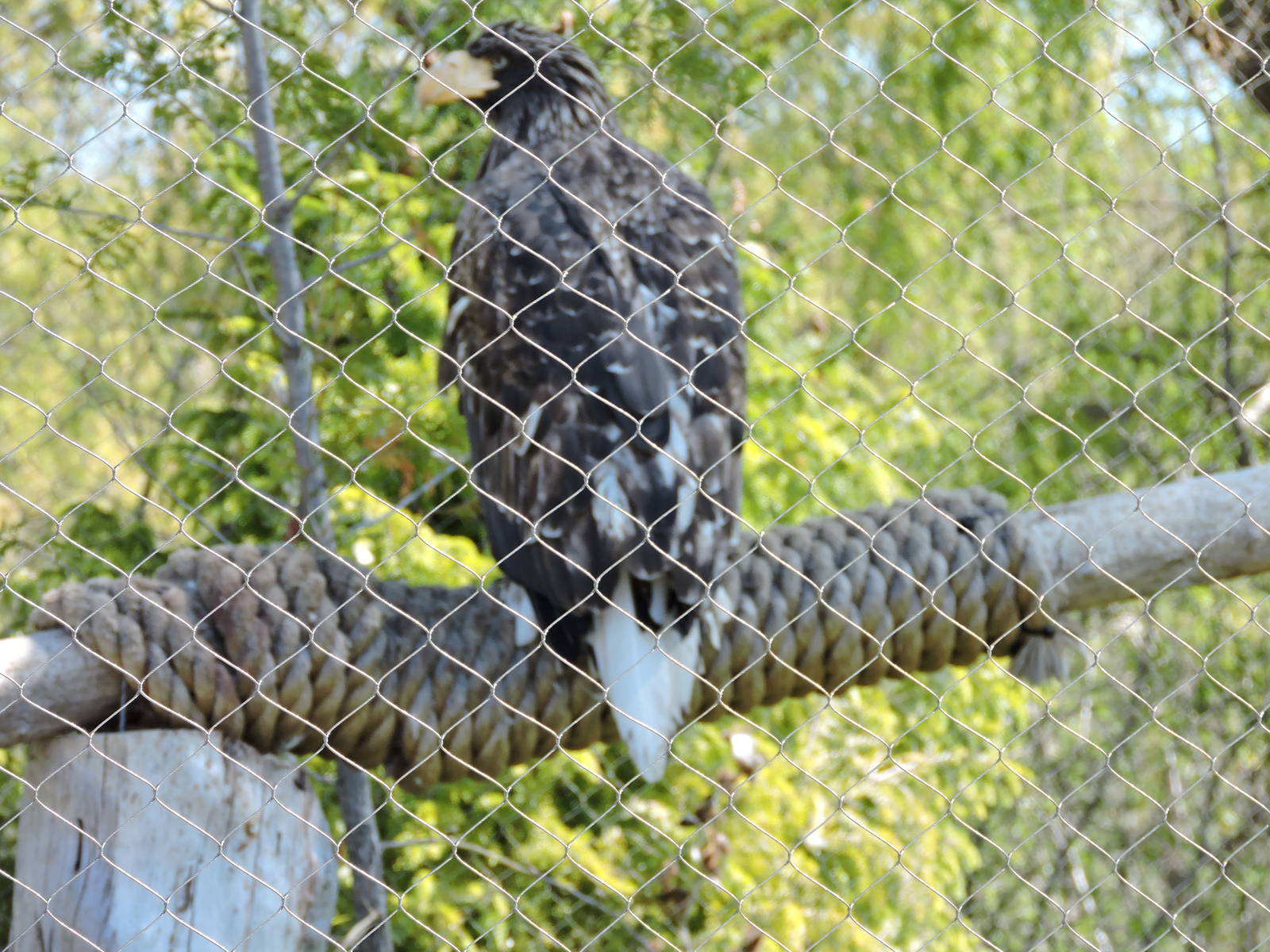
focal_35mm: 275
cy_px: 476
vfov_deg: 5.4
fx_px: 10089
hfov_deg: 7.2
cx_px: 635
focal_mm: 49.1
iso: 160
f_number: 4.7
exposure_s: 1/200
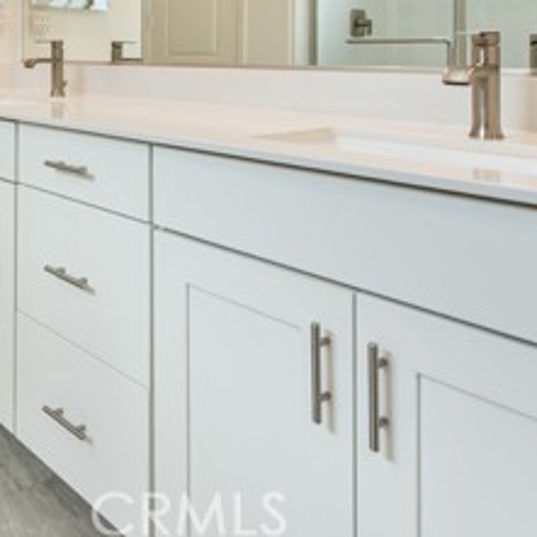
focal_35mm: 37
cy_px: 30
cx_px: 34
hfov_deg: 40.8
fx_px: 649
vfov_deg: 40.6
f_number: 5
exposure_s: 1/100
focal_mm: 15
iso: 400
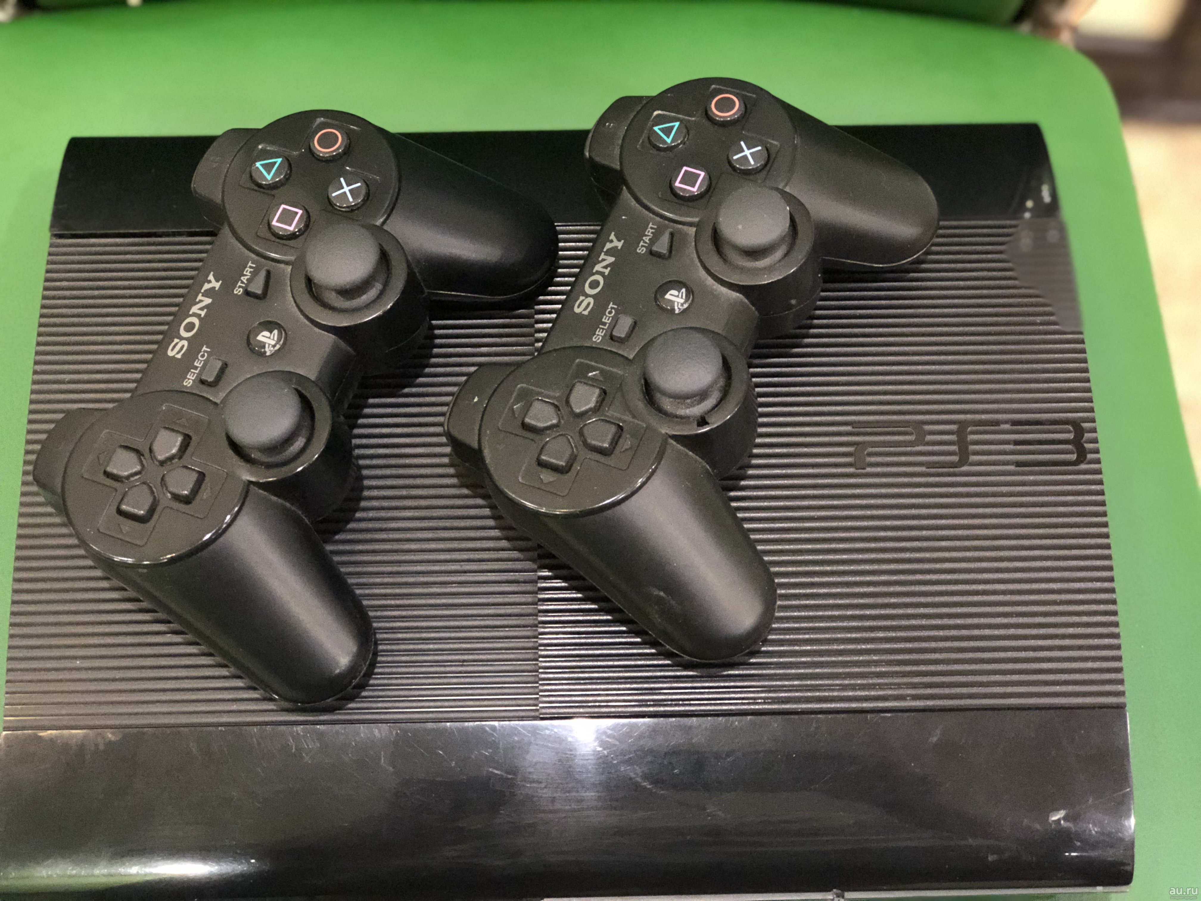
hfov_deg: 33.8
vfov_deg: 25.7
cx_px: 600
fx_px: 1978
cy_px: 450
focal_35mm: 57
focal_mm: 6.6
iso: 1250
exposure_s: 1/50
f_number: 2.8
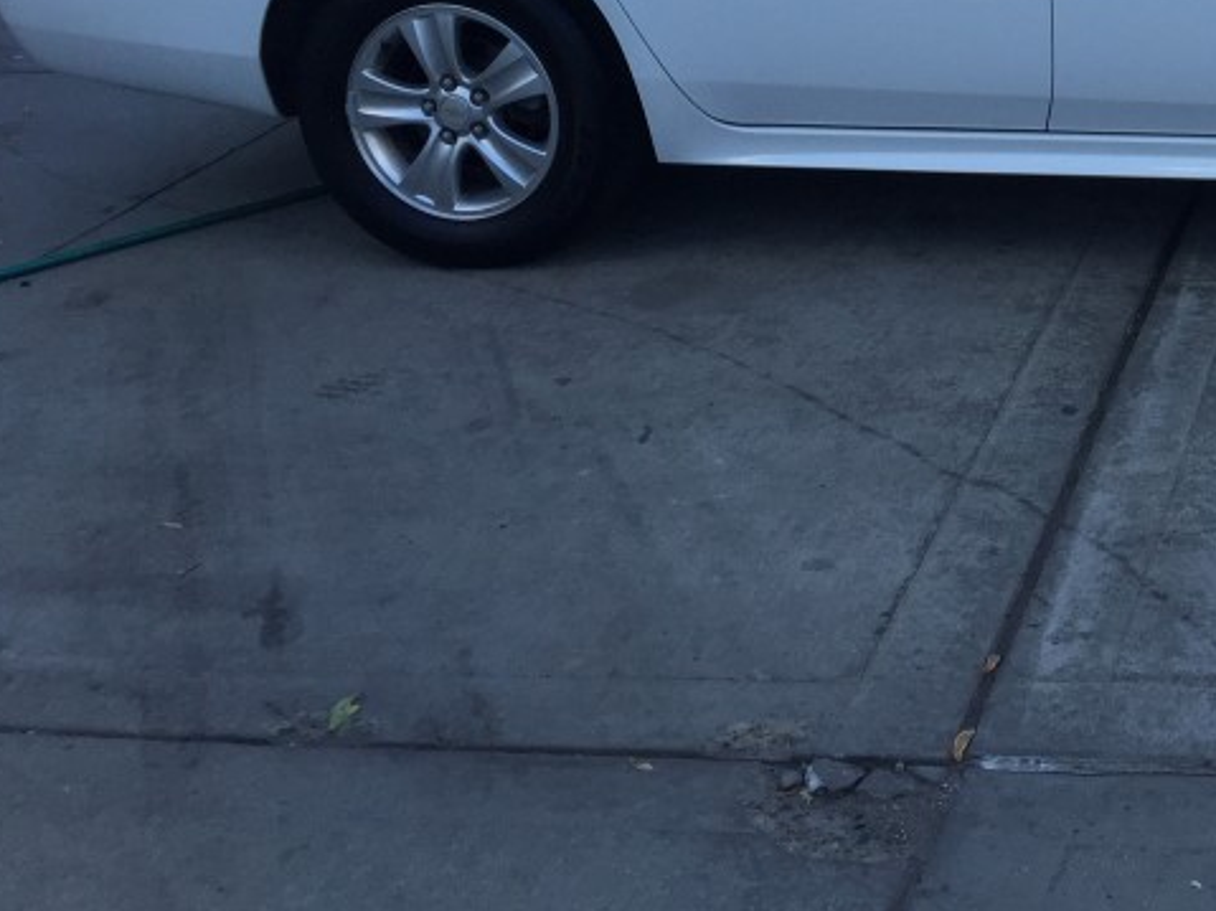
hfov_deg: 29.0
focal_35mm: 62
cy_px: -58
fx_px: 2177
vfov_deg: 22.5
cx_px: 1241
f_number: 2.2
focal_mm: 4.15
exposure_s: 1/439
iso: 32
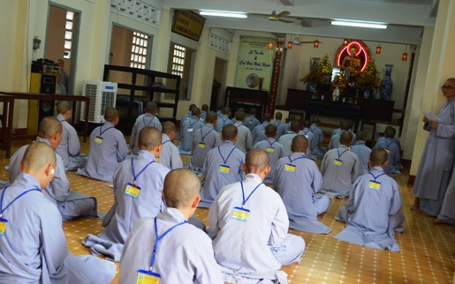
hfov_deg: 51.3
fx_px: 471
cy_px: 169
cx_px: 190
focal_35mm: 38
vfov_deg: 33.5
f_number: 3.8
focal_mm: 20
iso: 400
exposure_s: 1/50
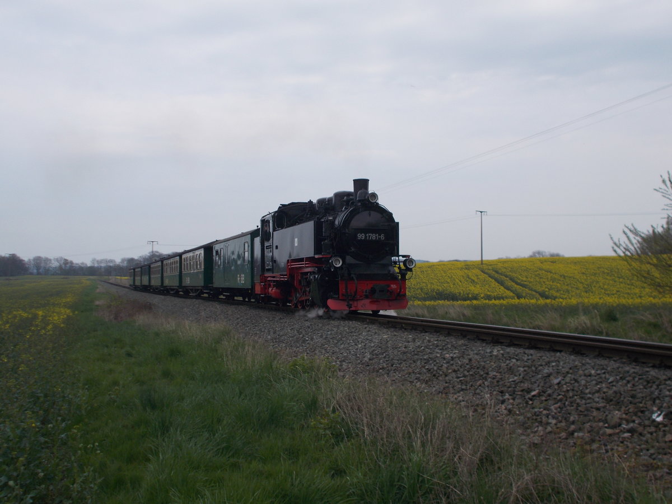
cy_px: 252
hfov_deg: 42.9
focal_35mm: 44
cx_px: 336
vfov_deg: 32.9
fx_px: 854
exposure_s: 1/80
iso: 80
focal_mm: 7.9
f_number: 10.6
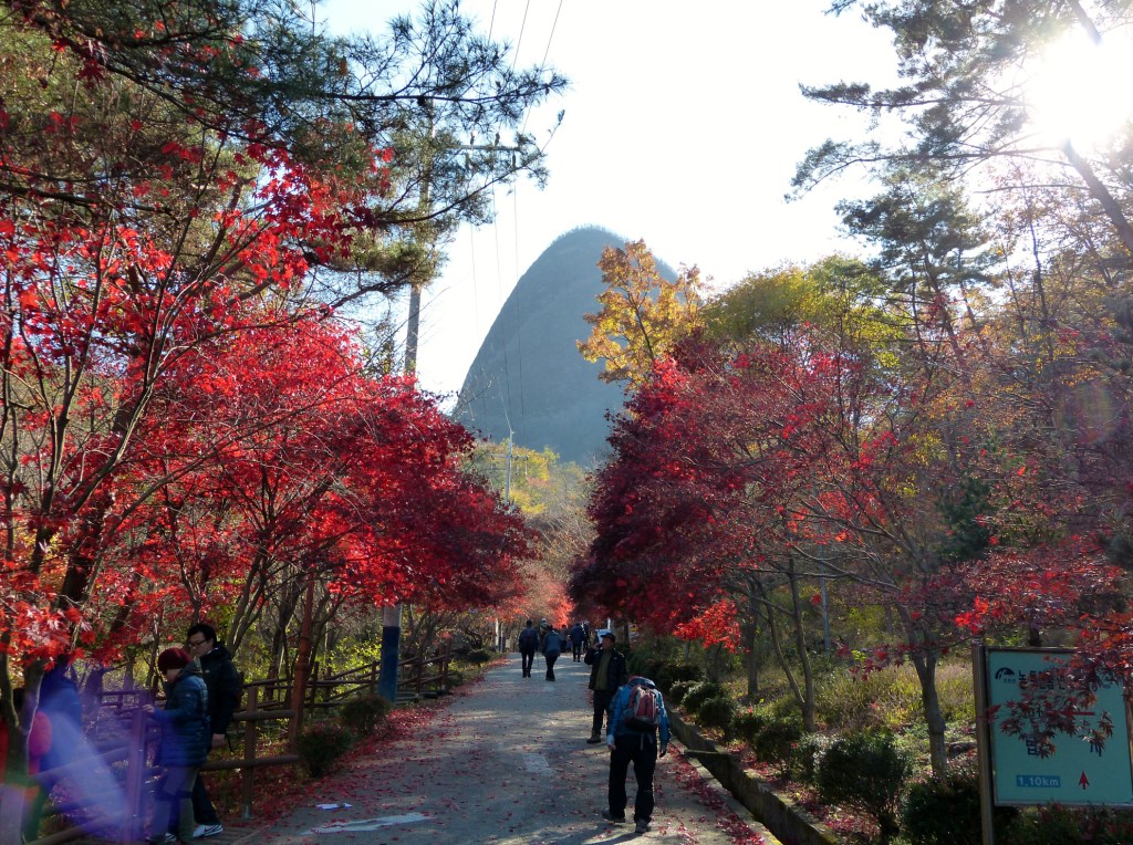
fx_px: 1045
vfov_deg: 44.0
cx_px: 566
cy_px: 422
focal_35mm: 32
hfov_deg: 56.9
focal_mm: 5.6
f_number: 4
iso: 160
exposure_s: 1/250
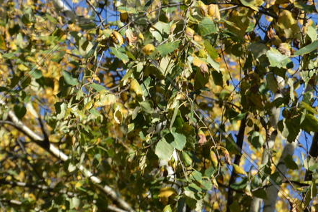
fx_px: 1431
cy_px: 6
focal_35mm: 162
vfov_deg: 8.4
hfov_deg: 12.7
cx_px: 96
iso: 100
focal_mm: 55
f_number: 6.3
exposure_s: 1/160
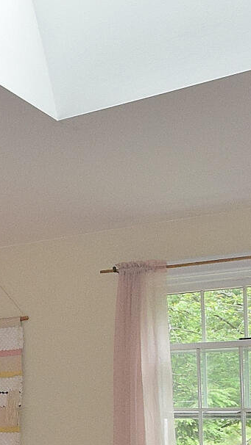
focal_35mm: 86
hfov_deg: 12.0
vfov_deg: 24.6
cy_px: 328
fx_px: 1012
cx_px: -308
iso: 800
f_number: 5.6
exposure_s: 1/125
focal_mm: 11
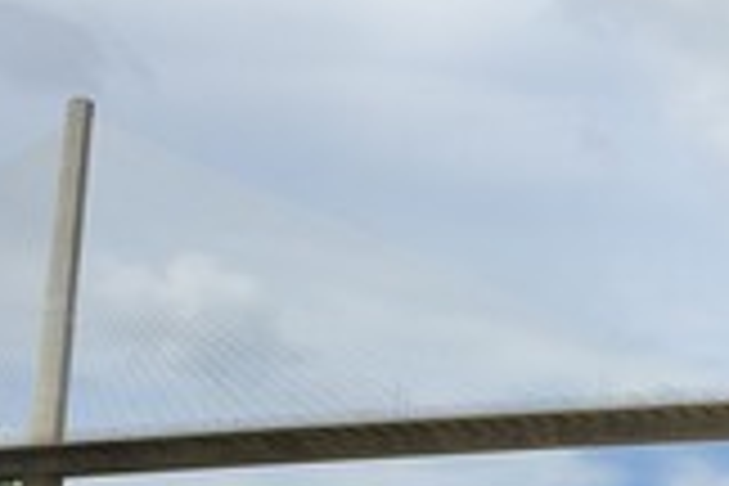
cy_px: 508
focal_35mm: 75
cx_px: 824
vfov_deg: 17.7
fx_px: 1519
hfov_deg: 24.9
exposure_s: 1/320
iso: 200
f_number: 14
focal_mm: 29
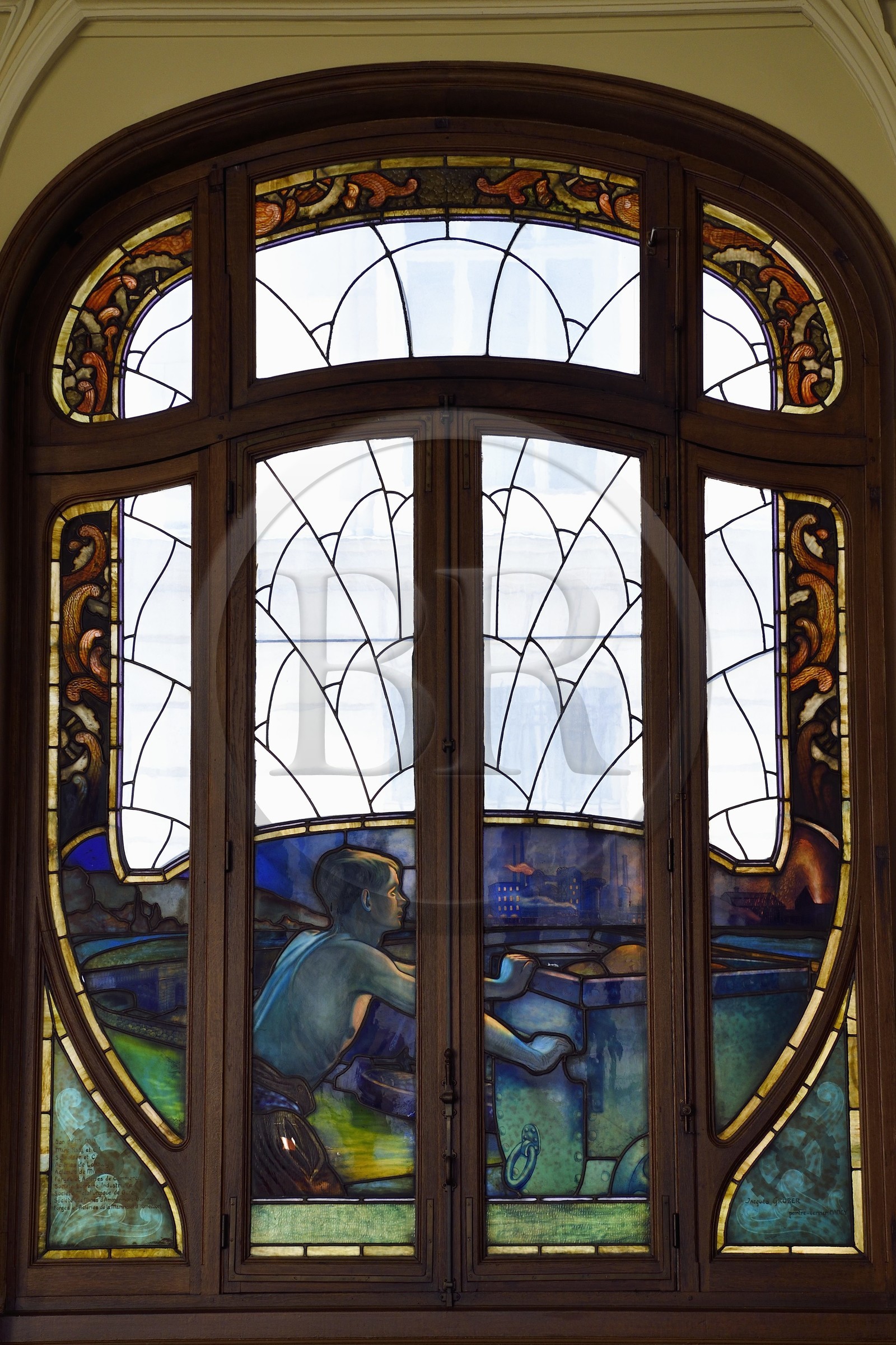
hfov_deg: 19.5
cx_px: 448
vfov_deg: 28.8
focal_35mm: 70
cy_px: 672
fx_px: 2613
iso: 800
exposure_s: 1/250
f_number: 6.3
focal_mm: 70
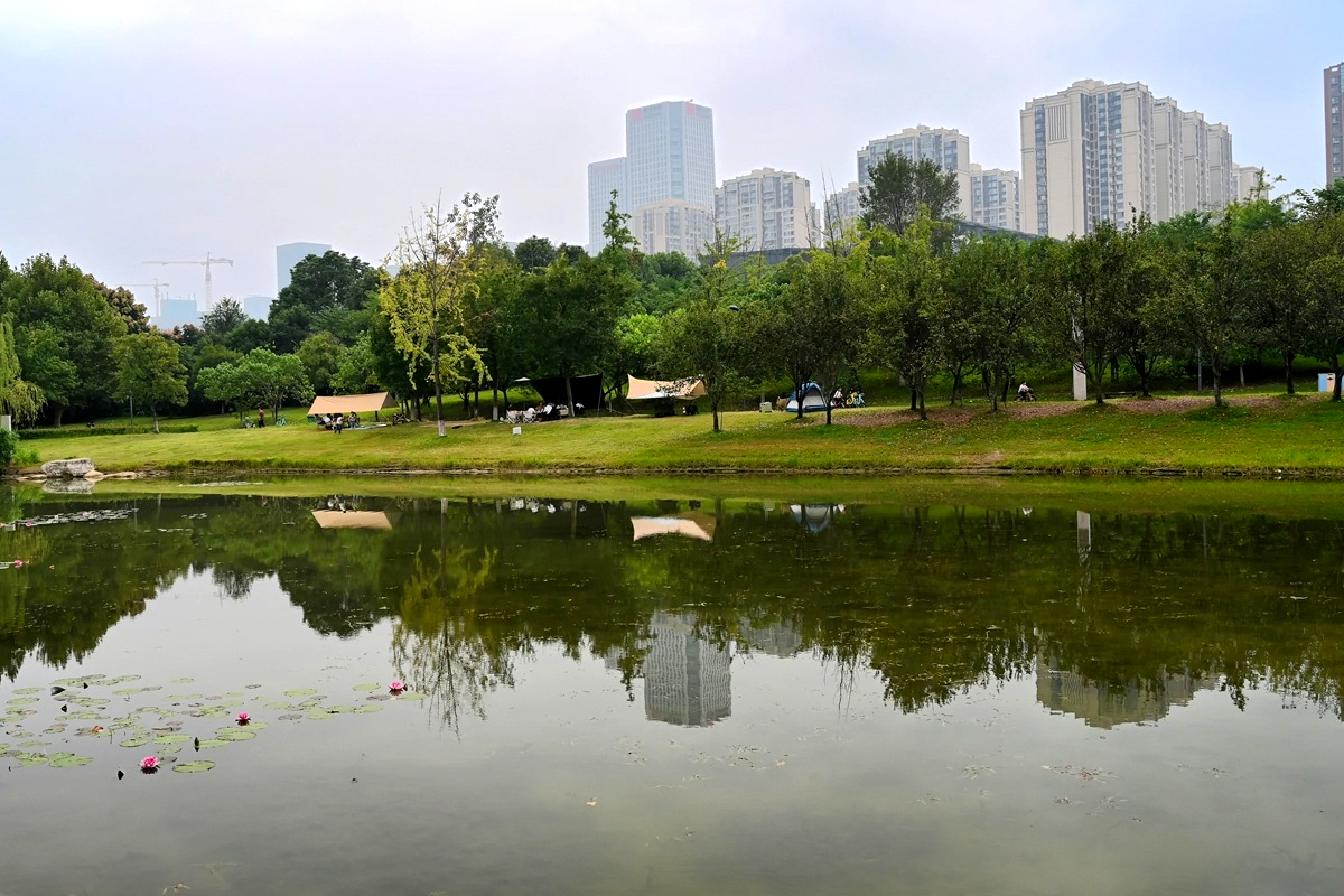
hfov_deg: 61.9
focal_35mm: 30
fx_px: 1120
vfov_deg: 43.6
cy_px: 448
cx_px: 672
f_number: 8
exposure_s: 1/250
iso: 200
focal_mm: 30
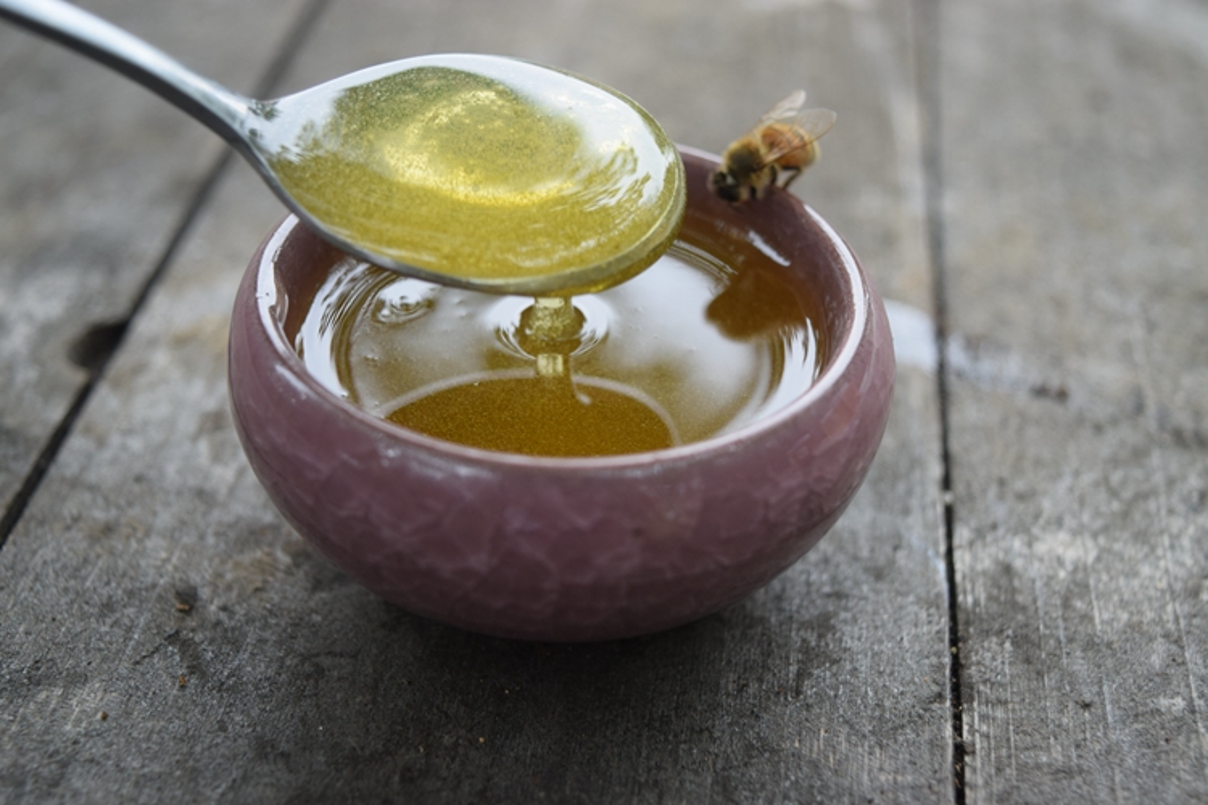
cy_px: 402
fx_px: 1913
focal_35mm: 57
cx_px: 604
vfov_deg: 23.8
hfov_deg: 35.1
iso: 400
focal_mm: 38
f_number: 5.6
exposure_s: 1/125
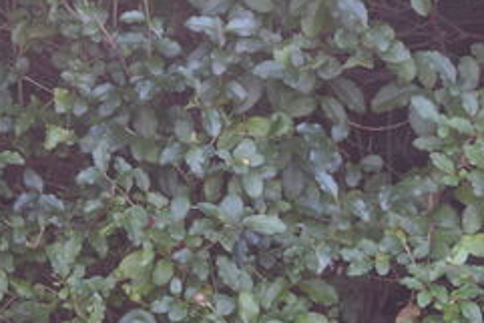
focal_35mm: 246
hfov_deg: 8.2
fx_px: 3316
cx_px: -216
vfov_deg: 5.6
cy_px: 379
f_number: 5.6
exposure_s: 1/100
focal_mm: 55
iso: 400
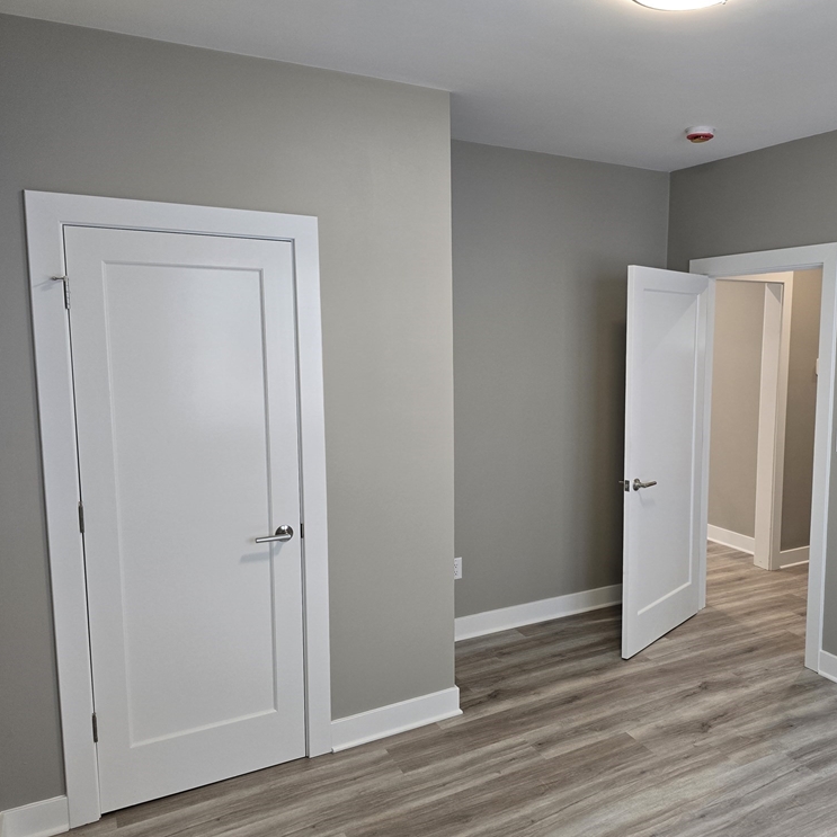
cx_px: 546
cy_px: 422
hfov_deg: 56.3
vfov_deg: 57.3
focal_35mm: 28
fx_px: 766
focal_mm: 6.3
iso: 200
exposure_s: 1/120
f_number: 1.7
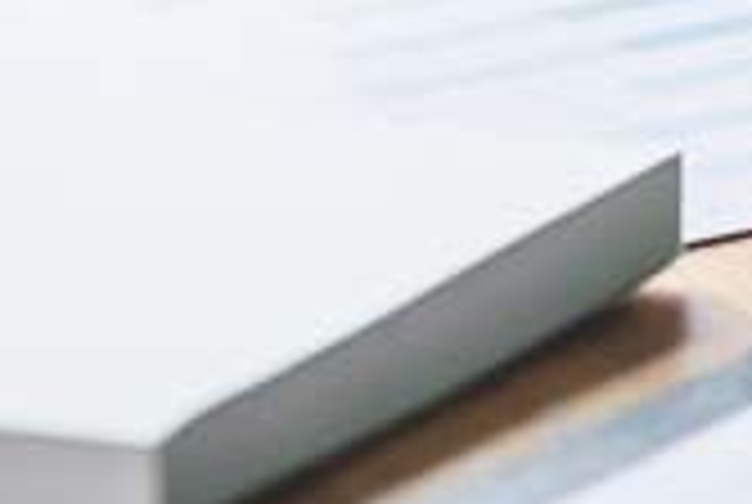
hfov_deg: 5.3
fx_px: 7952
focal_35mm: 380
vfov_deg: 3.6
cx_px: 1684
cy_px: -770
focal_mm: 35
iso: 400
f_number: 2.5
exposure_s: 1/80
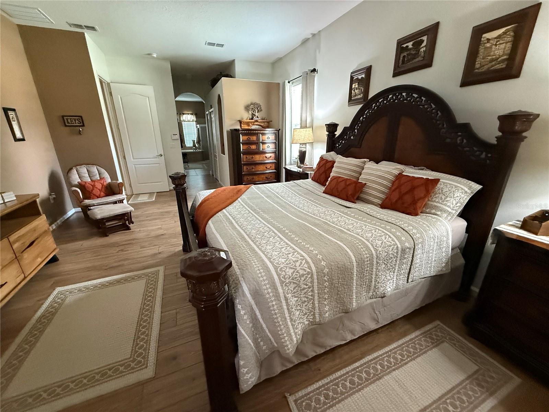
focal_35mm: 14
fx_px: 222
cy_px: 206
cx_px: 274
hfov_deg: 102.1
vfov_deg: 85.7
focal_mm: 2.22
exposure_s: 1/60
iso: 800
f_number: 2.2
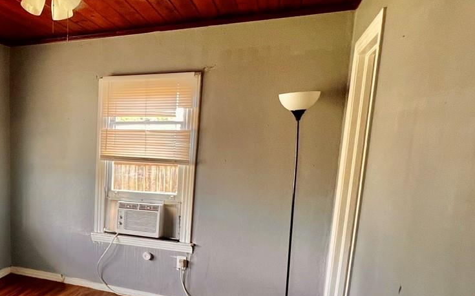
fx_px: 388
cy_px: 205
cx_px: 62
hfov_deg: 55.8
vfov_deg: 41.1
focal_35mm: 30
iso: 80
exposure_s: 1/30
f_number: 1.8
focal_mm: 1.57
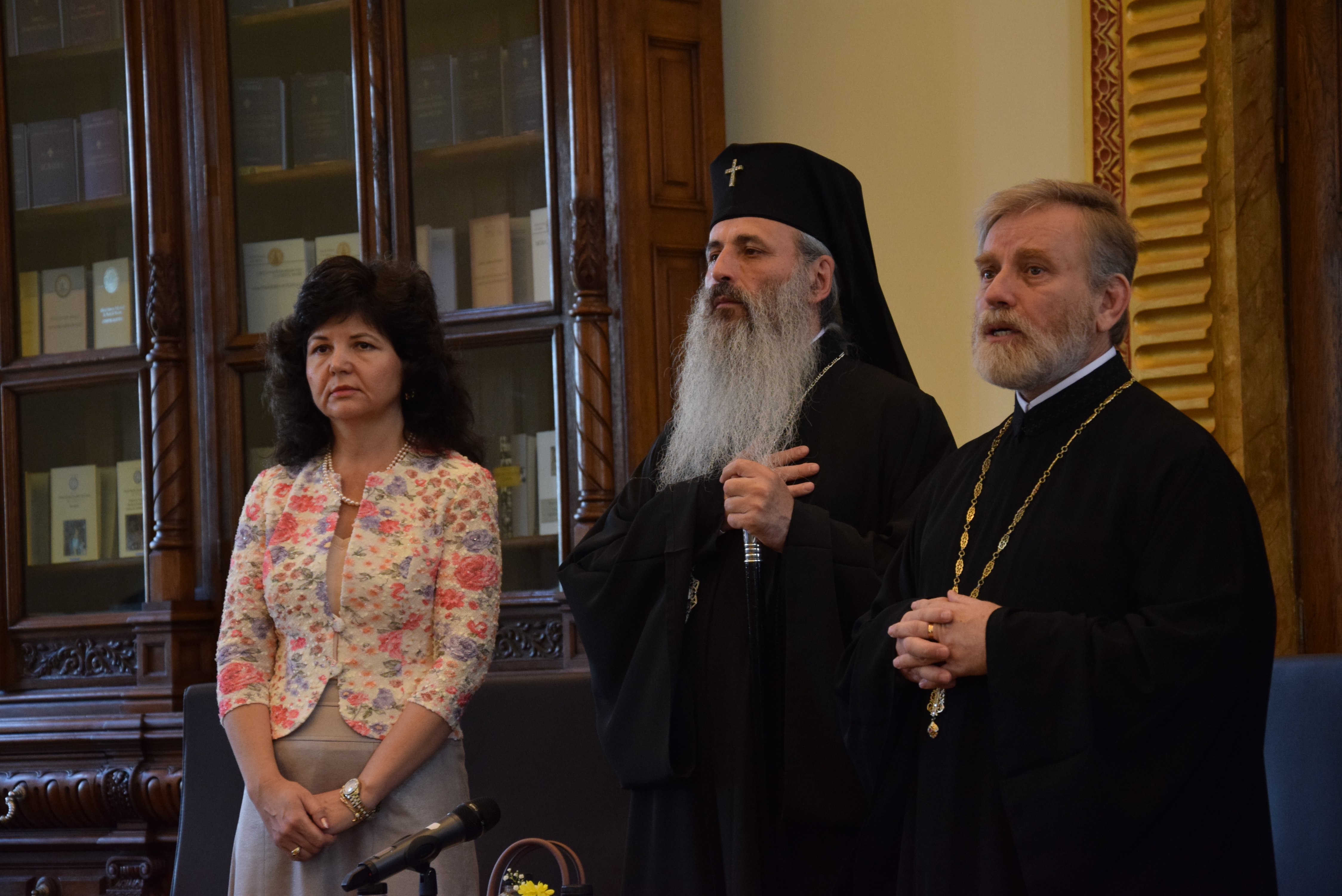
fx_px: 3915
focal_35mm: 105
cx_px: 671
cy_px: 448
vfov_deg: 13.0
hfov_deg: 19.5
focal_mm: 70
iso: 1000
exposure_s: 1/100
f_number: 5.6
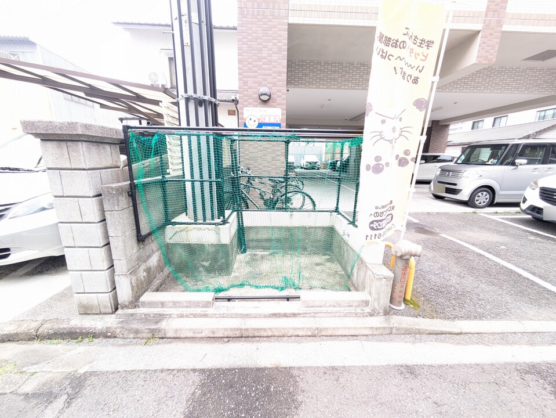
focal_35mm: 14
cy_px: 209
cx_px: 278
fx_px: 225
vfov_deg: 85.7
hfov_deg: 102.0
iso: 103
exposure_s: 1/120
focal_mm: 1.83
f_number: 2.2
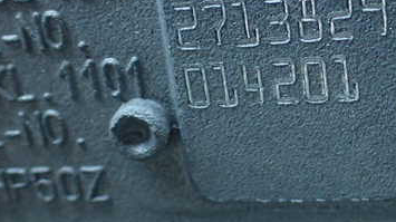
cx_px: 294
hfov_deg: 34.8
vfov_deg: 20.3
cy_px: 102
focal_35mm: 59
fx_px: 619
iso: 500
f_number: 2.4
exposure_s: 1/30
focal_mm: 5.79
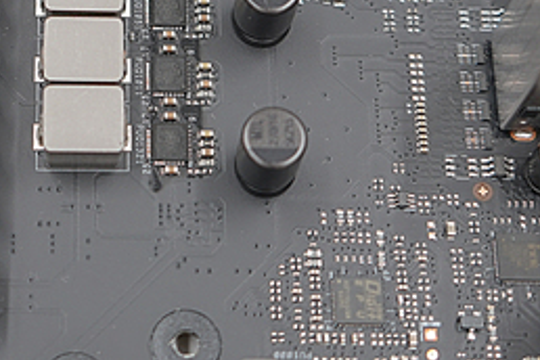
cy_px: 28
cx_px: 19
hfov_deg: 18.2
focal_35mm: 110
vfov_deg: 12.4
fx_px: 1650
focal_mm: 29
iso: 80
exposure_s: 1/80
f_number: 3.5
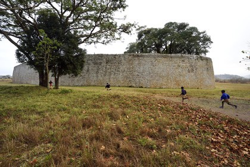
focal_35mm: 14
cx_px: 125
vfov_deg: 81.2
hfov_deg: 104.3
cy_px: 84
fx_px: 97
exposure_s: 1/200
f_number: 6.3
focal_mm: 14
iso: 400
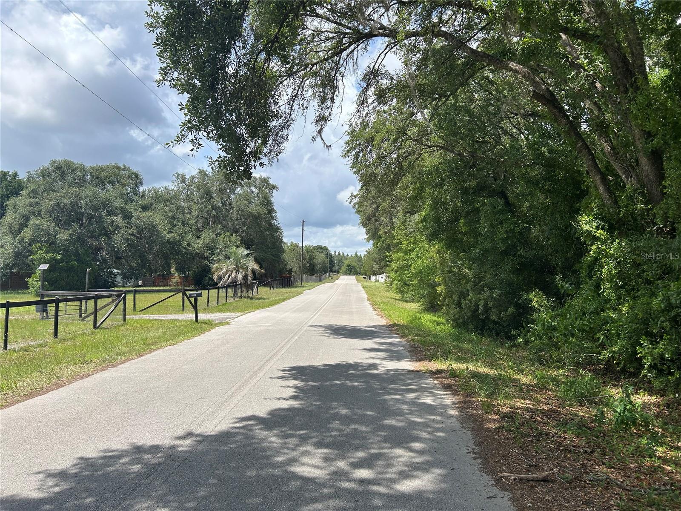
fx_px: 511
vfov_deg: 53.1
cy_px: 256
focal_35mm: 26
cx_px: 340
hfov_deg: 67.3
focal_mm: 5.7
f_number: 1.5
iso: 50
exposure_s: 1/3165
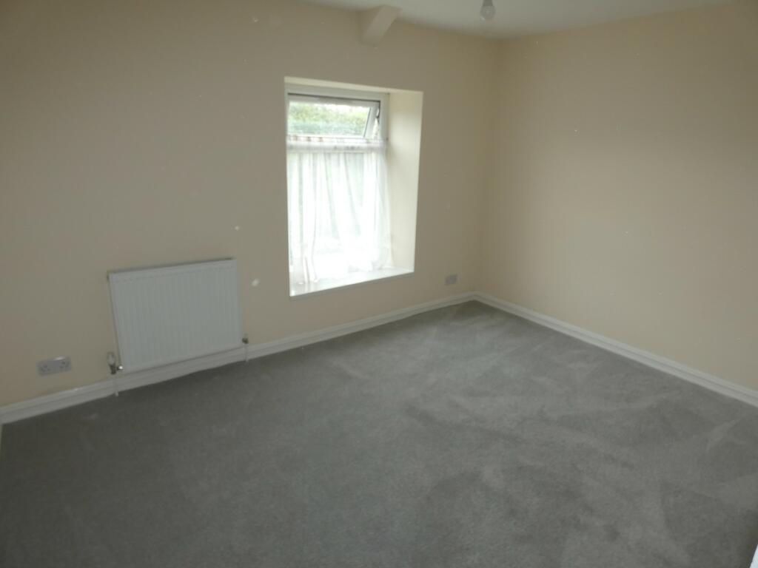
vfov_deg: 66.0
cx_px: 379
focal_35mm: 20
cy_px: 284
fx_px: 438
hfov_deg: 81.7
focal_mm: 3.6
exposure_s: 1/60
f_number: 2.8
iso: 80
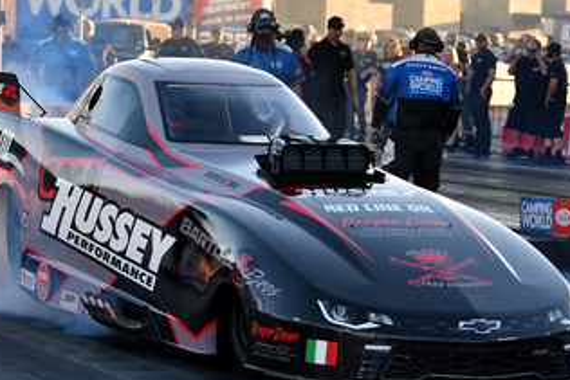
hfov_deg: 12.4
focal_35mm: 166
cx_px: 222
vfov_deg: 8.3
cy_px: 240
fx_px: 2629
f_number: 3.5
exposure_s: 1/800
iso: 320
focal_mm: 70
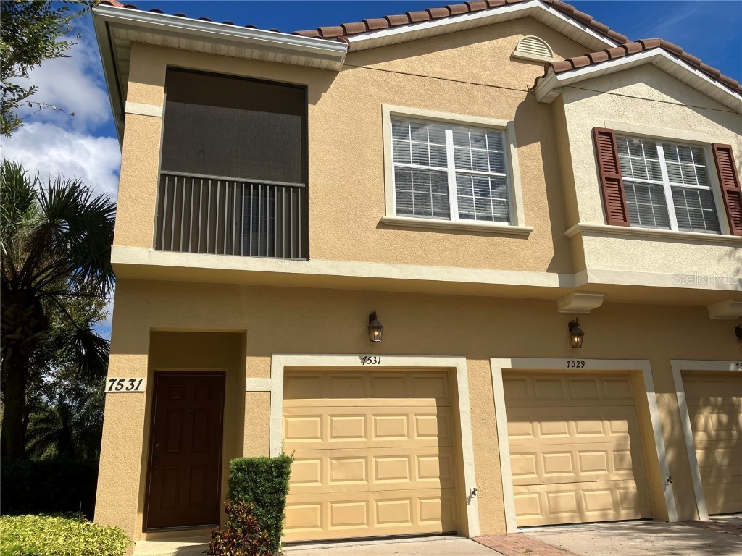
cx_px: 371
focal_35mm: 28
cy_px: 278
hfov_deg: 63.4
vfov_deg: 49.7
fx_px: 600
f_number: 1.8
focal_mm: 3.99
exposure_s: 1/3205
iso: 32
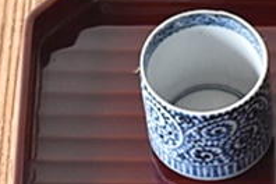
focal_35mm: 334
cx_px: 381
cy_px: 319
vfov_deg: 4.1
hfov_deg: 6.1
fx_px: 2561
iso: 800
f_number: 5.6
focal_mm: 55
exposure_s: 1/13
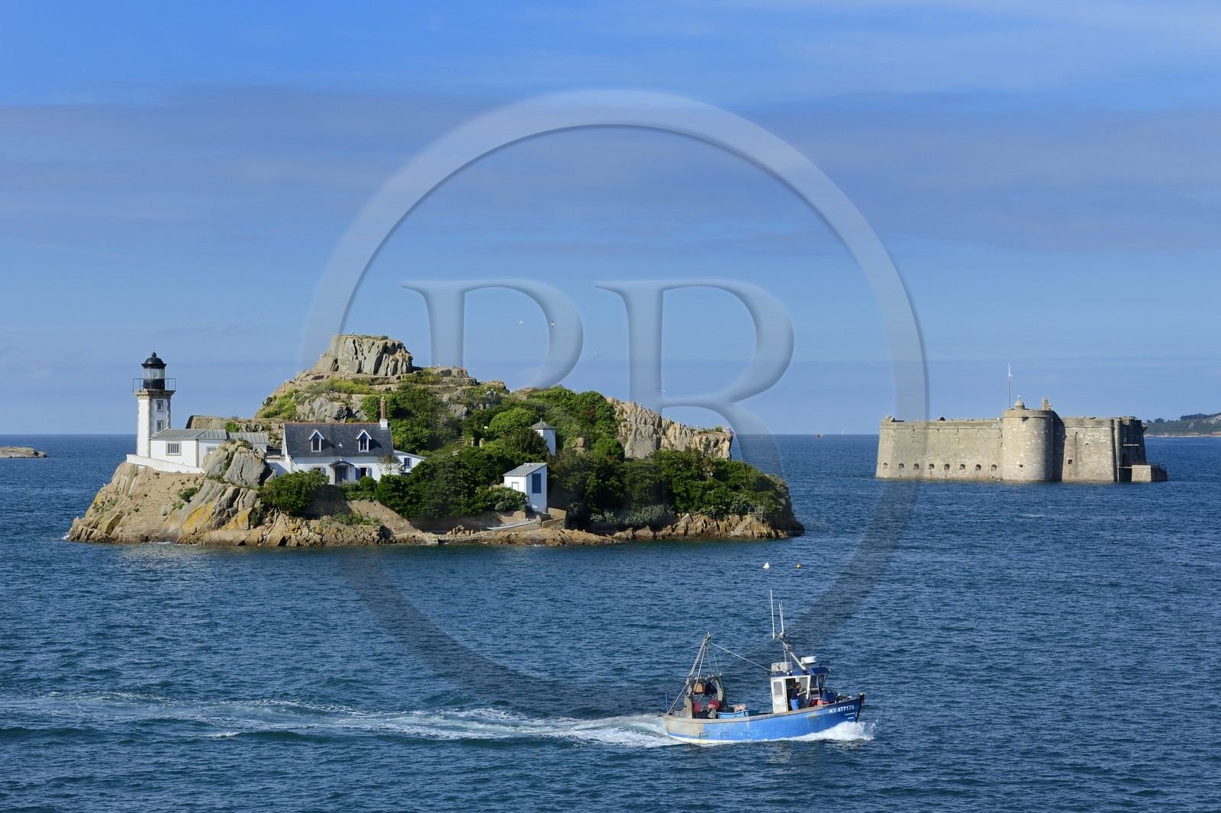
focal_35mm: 95
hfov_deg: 21.5
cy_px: 406
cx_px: 610
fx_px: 3220
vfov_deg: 14.4
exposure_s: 1/320
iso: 200
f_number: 11
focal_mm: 95
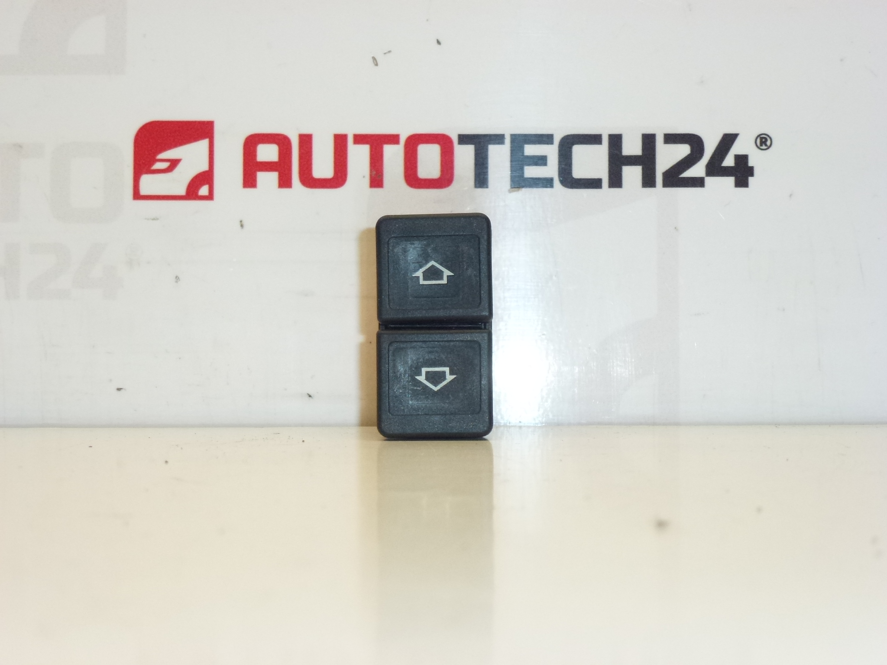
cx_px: 444
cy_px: 332
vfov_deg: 22.6
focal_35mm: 65
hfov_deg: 29.8
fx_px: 1666
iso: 400
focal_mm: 11.7
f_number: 4.6
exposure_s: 1/200
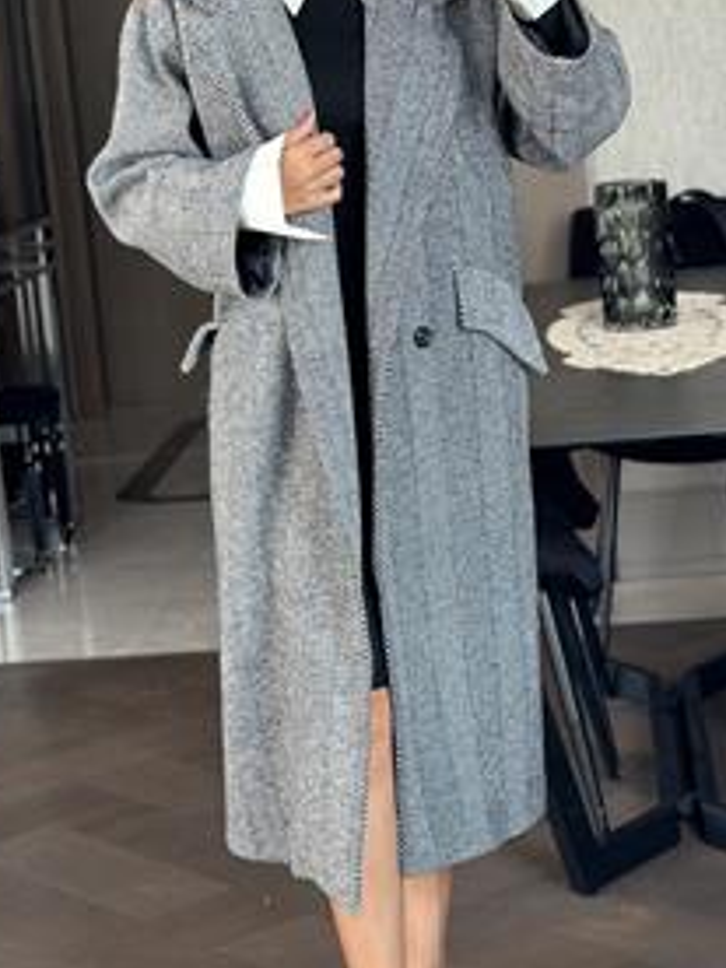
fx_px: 2461
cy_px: 400
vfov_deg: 22.2
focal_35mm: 88
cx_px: 389
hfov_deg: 16.8
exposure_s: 1/83
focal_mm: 6.86
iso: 125
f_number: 1.78
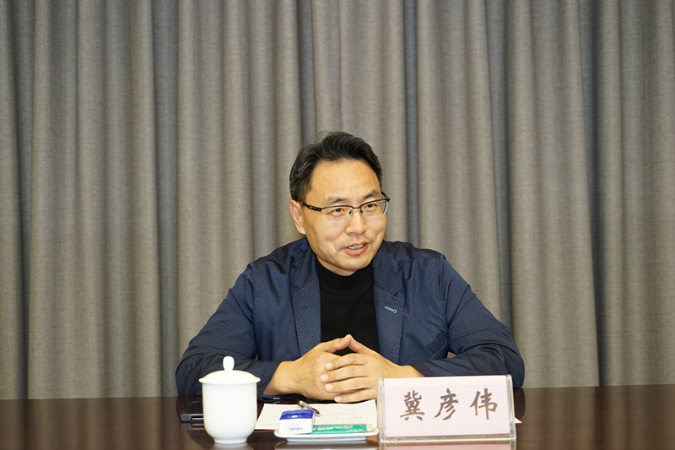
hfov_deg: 29.2
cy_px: 225
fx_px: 1293
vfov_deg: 19.7
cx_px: 338
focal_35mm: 69
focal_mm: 69
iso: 1250
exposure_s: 1/80
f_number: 5
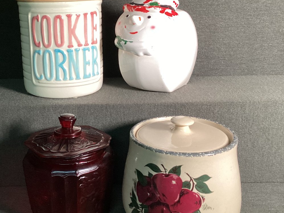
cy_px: 99
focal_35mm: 47
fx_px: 386
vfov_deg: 30.9
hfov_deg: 40.1
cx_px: 101
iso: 200
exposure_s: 1/60
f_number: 2.4
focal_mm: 3.3
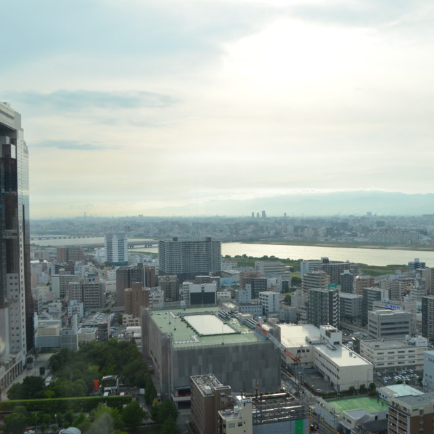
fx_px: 610
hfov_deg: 38.8
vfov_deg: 39.2
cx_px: 283
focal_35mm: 43
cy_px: 220
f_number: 8
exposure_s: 1/250
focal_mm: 22
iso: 140
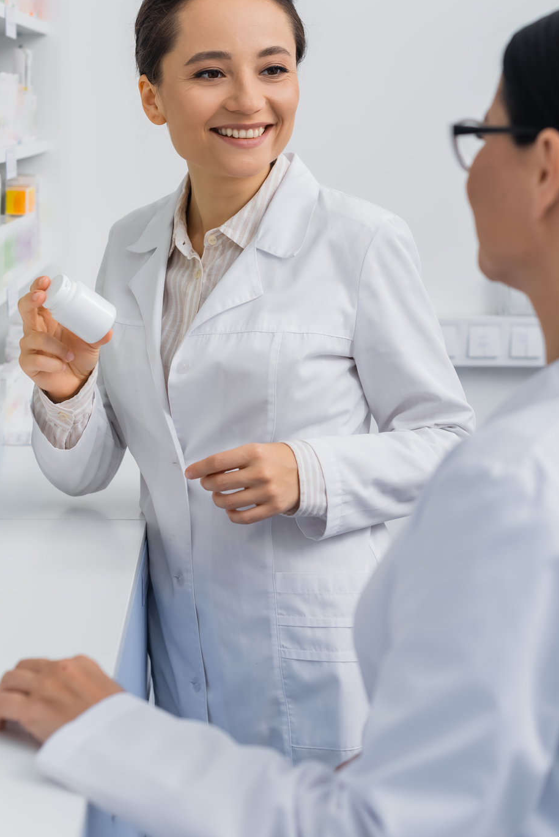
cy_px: 301
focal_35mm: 73
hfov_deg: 18.7
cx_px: 304
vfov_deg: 27.6
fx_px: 1699
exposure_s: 1/160
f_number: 3.5
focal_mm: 50
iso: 125
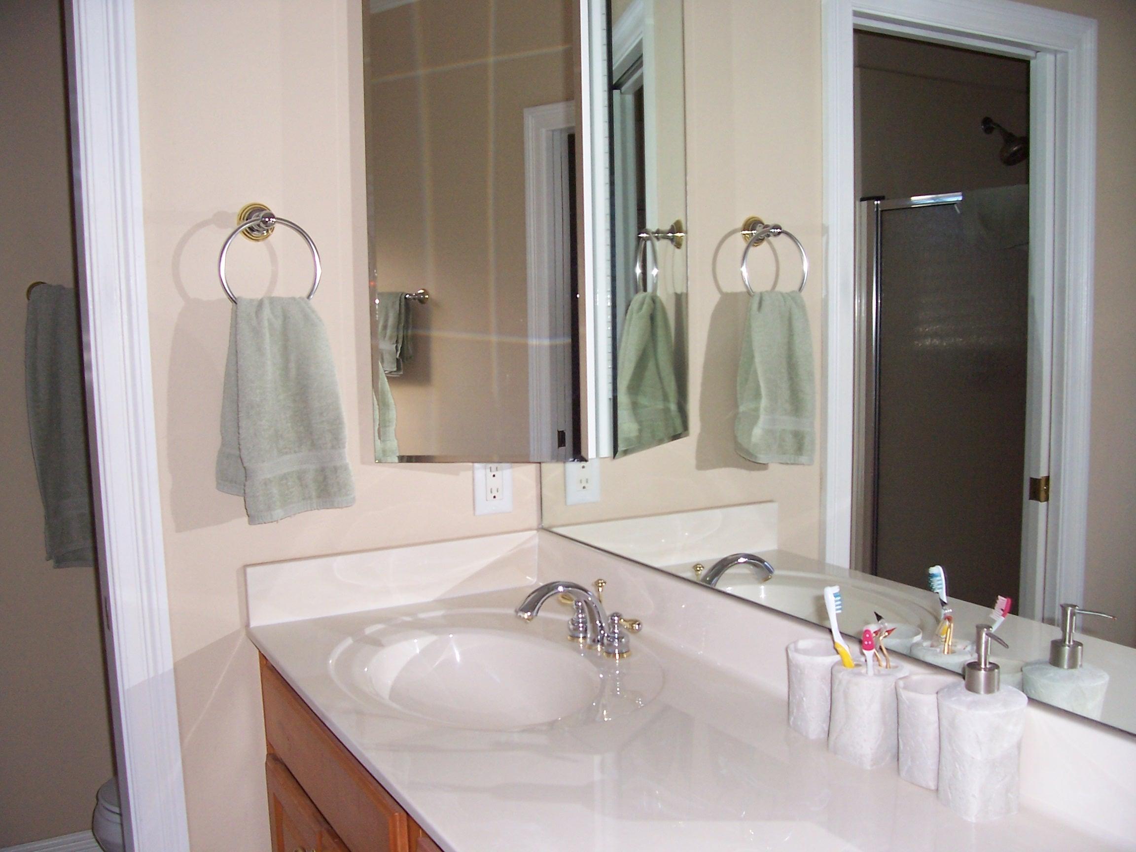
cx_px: 568
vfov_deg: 41.8
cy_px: 426
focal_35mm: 34
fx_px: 1116
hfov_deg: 54.0
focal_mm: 5.6
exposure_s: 1/60
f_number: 2.7
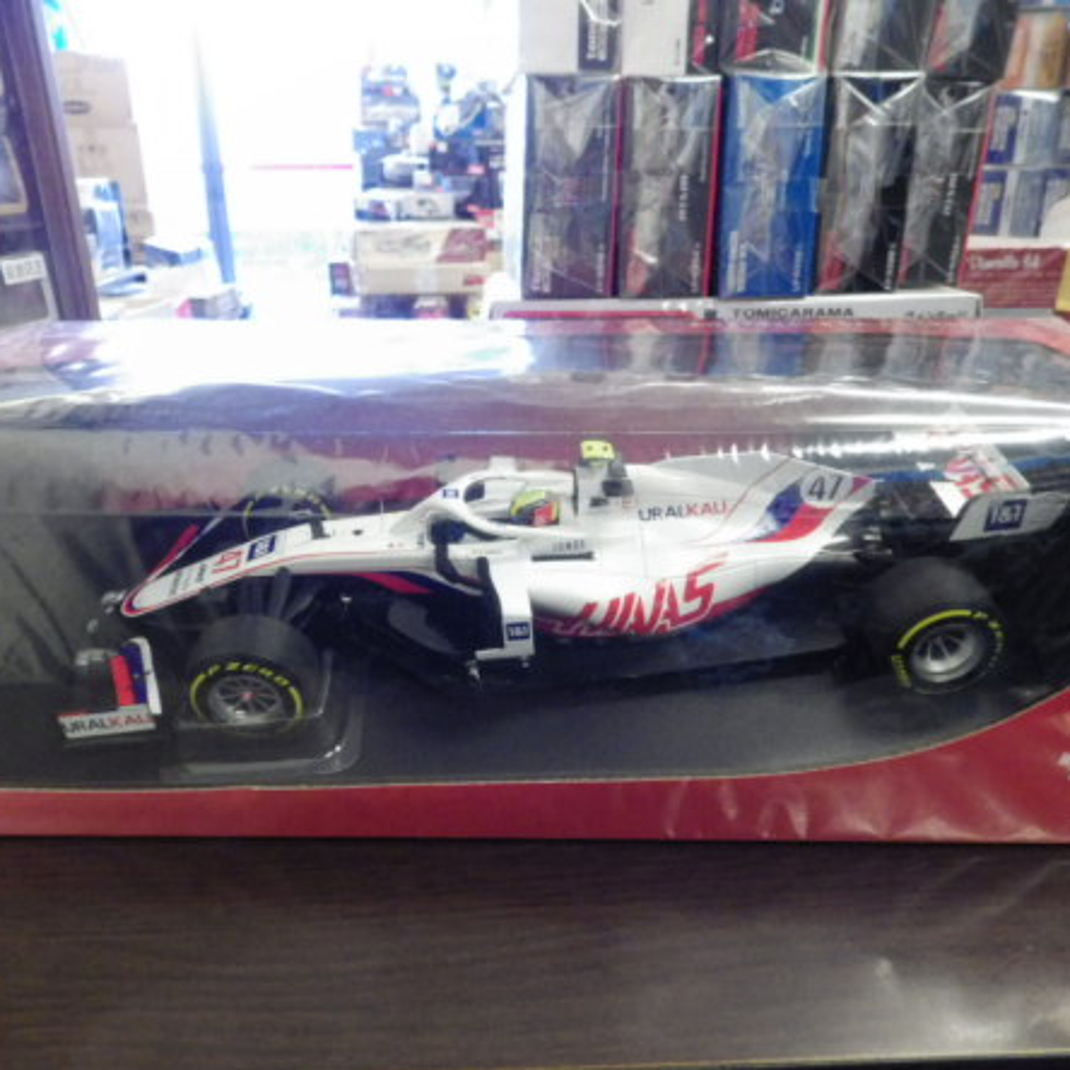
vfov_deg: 57.3
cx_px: 506
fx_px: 979
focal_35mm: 28
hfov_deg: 57.3
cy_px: 559
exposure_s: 1/45
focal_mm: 4
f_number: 3.1
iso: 640
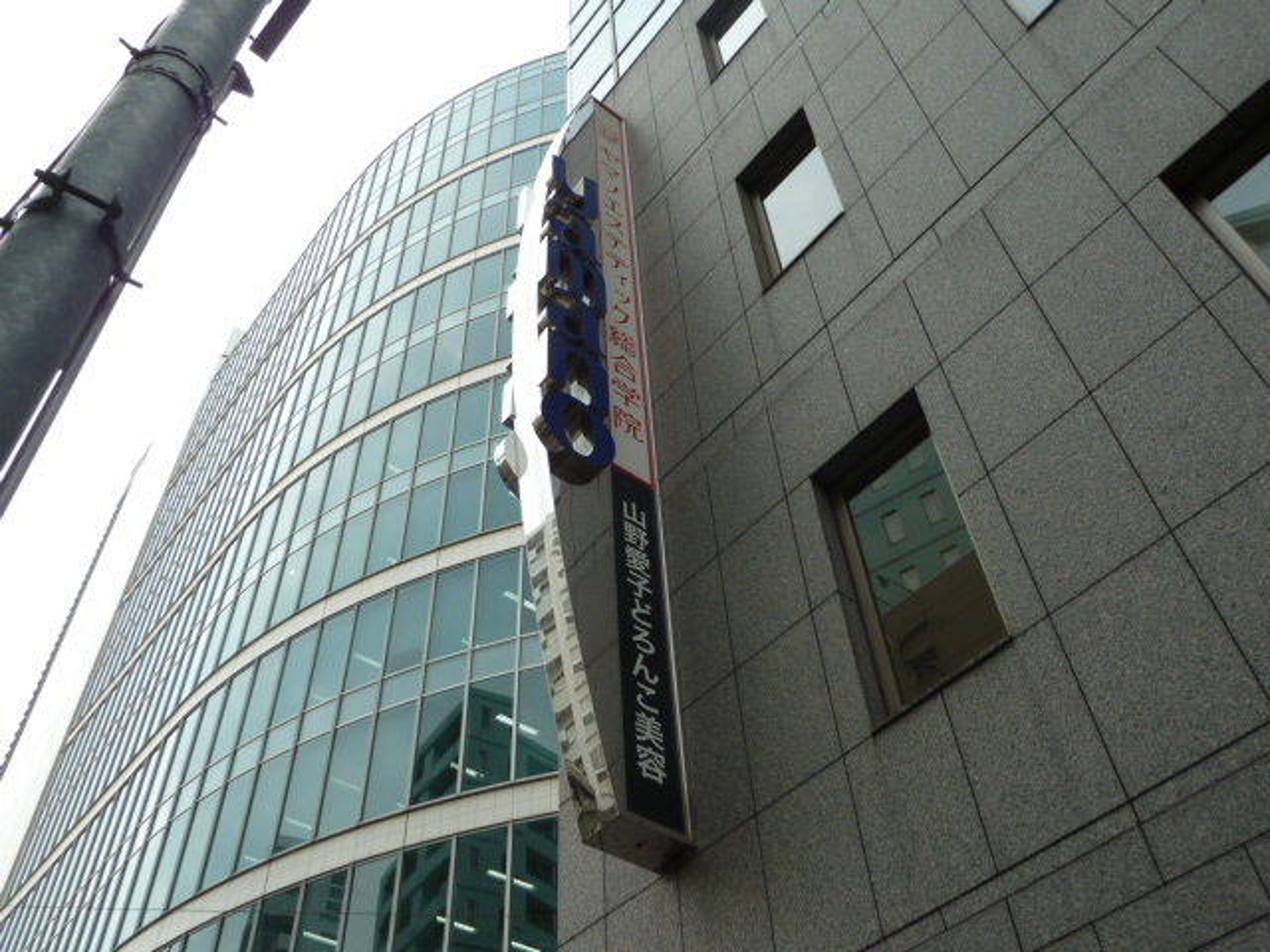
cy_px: 476
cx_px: 635
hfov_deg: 60.0
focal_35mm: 30
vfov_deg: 46.8
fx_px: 1101
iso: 80
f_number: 4
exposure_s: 1/160
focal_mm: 5
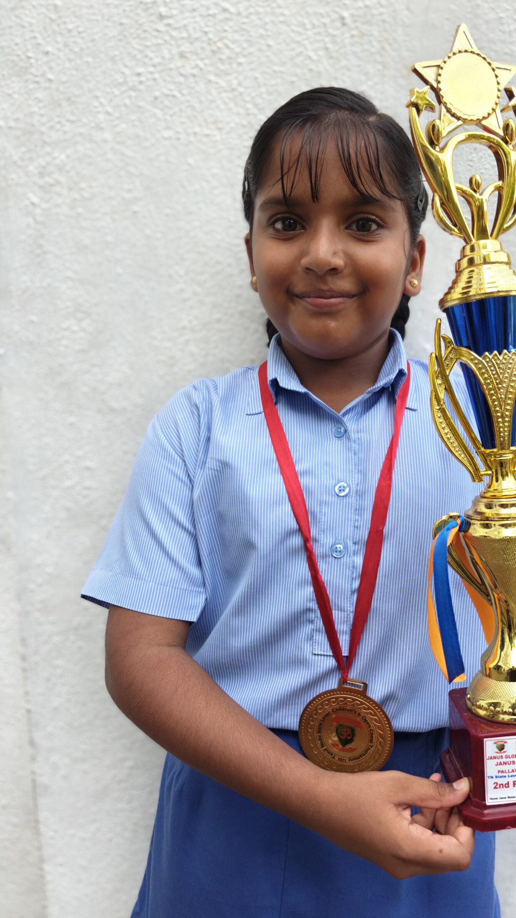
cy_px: 464
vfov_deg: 69.9
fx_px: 657
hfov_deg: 42.1
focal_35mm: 27
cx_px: 361
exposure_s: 1/421
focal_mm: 6.06
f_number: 2.8
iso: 50
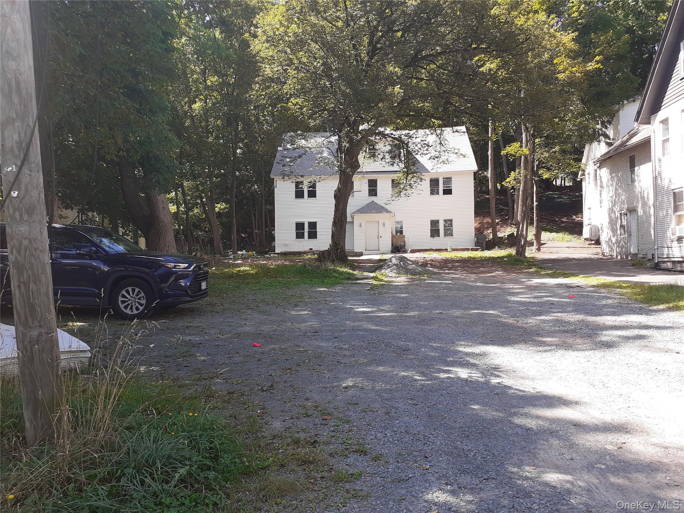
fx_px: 534
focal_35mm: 27
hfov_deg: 65.3
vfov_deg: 51.4
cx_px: 342
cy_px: 256
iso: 40
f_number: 1.9
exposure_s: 1/361
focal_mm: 3.6
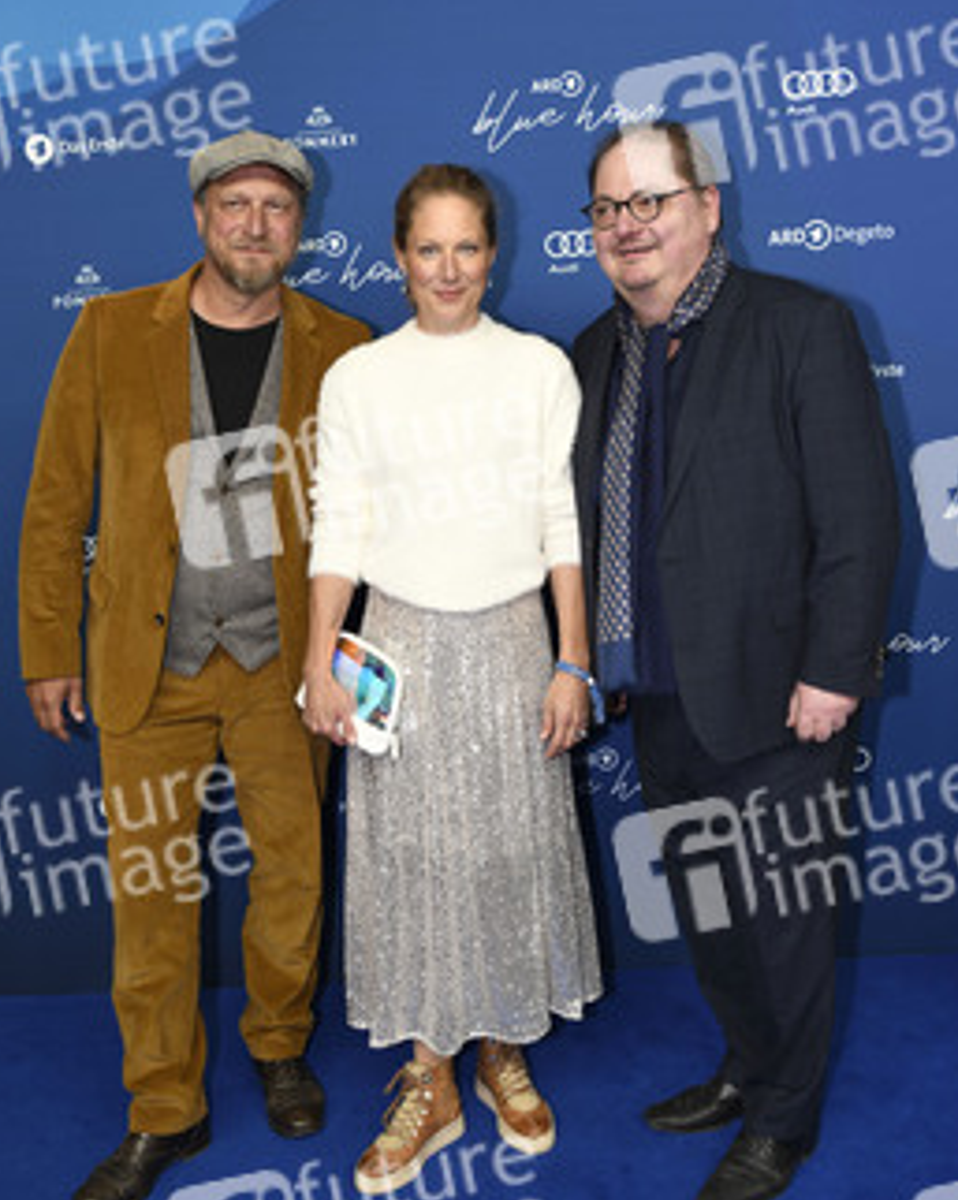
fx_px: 1242
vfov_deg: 51.5
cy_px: 667
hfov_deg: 42.2
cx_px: 466
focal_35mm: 35
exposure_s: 1/320
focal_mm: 30
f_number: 4
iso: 640
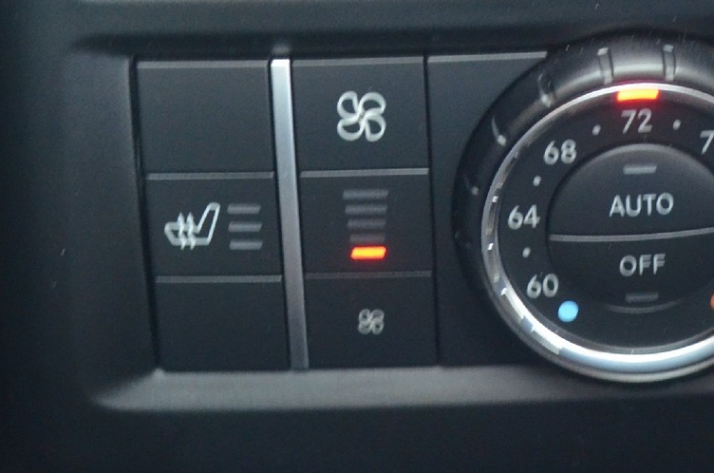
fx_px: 3061
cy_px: -21
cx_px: 573
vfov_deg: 8.8
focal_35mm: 155
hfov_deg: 13.2
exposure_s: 1/30
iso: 1600
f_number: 2.8
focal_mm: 31
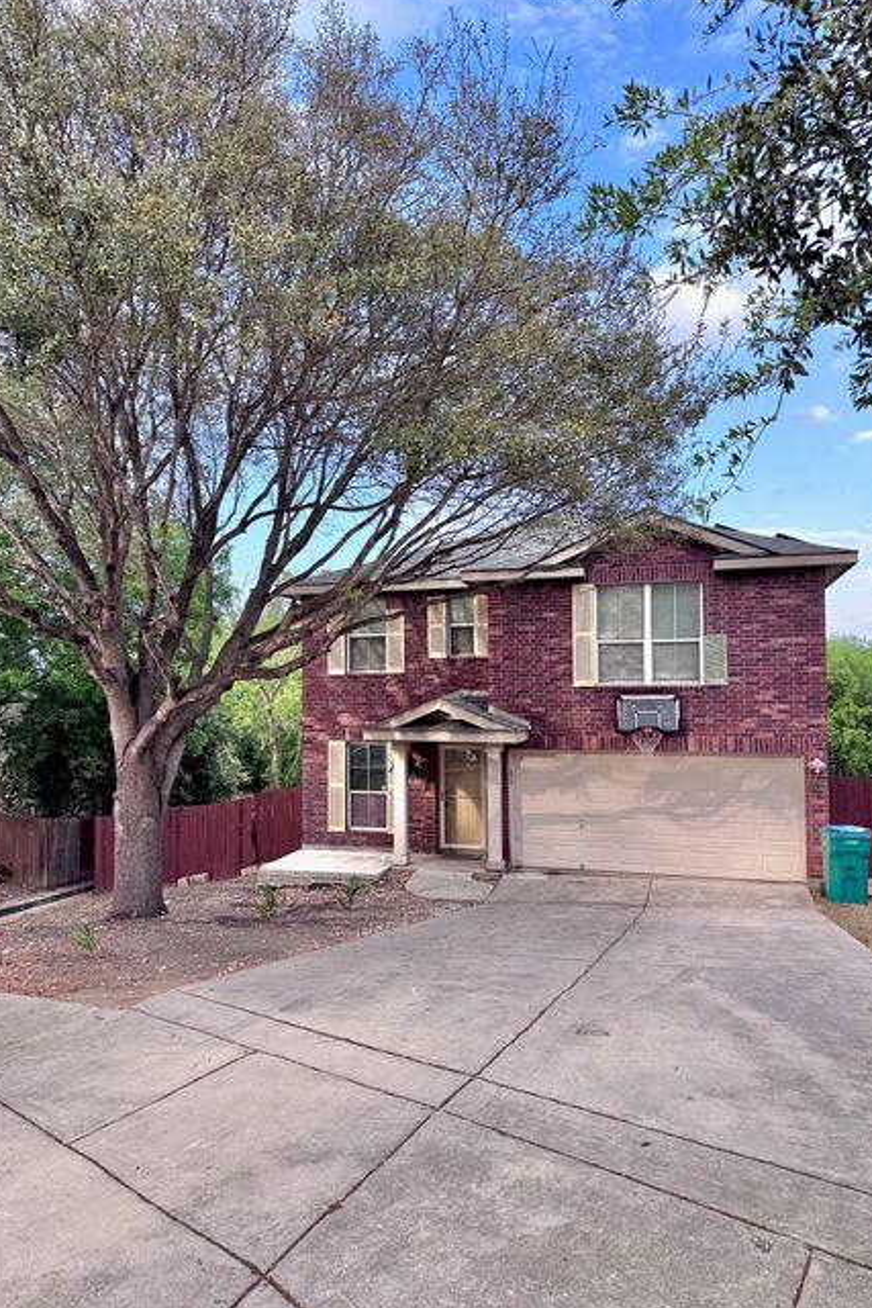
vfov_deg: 69.4
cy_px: 669
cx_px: 400
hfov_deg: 49.5
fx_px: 944
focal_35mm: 26
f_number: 1.78
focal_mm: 6.76
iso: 80
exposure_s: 1/730
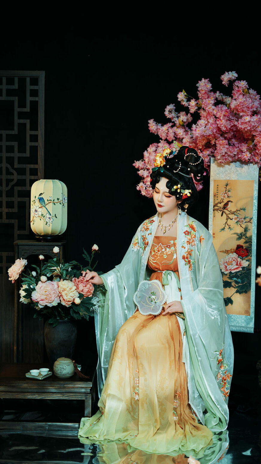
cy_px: 232
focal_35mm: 53
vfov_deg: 39.2
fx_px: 652
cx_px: 138
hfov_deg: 22.6
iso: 200
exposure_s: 1/125
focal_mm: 50
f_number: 2.2
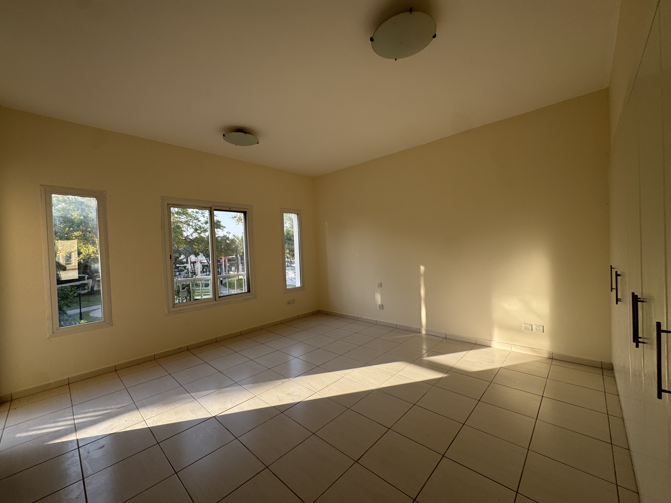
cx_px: 336
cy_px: 252
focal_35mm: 14
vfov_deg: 85.7
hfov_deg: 102.1
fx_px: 271
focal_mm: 2.22
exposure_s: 1/193
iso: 40
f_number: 2.2
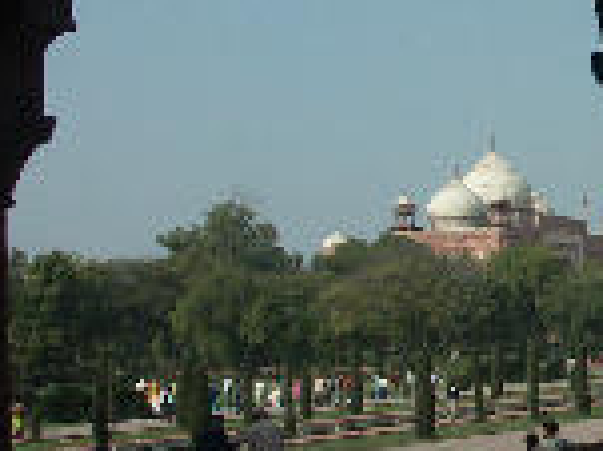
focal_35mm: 106
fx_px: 1845
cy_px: 247
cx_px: 857
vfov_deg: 13.9
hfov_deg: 17.1
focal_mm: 7.82
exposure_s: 1/500
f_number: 8
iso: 100
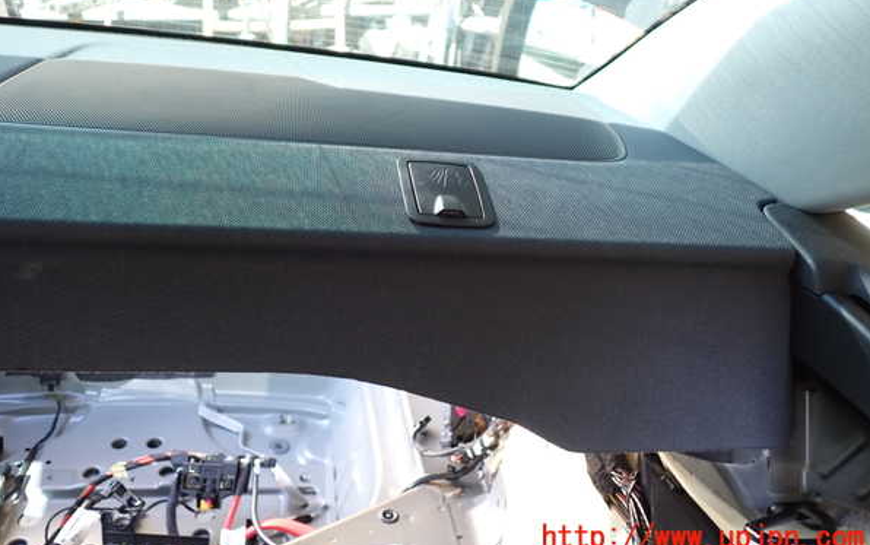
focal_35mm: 32
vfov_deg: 39.4
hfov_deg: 59.6
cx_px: 434
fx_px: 759
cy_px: 228
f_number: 2.3
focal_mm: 5.4
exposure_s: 1/30
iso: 200
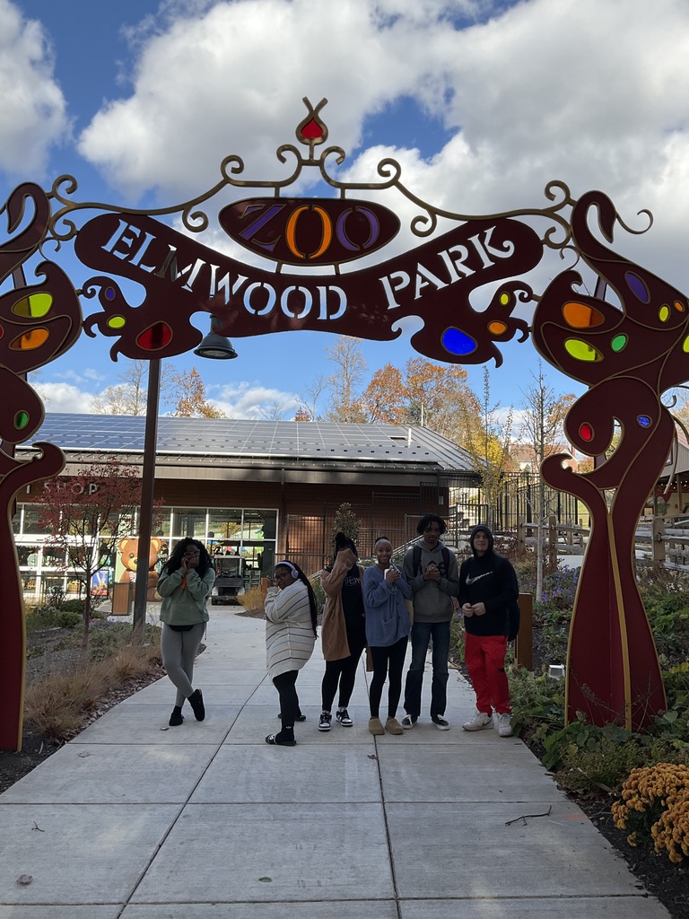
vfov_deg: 61.7
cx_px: 344
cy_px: 460
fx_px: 770
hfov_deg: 48.2
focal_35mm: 29
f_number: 1.8
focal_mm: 3
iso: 25
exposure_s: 1/1098
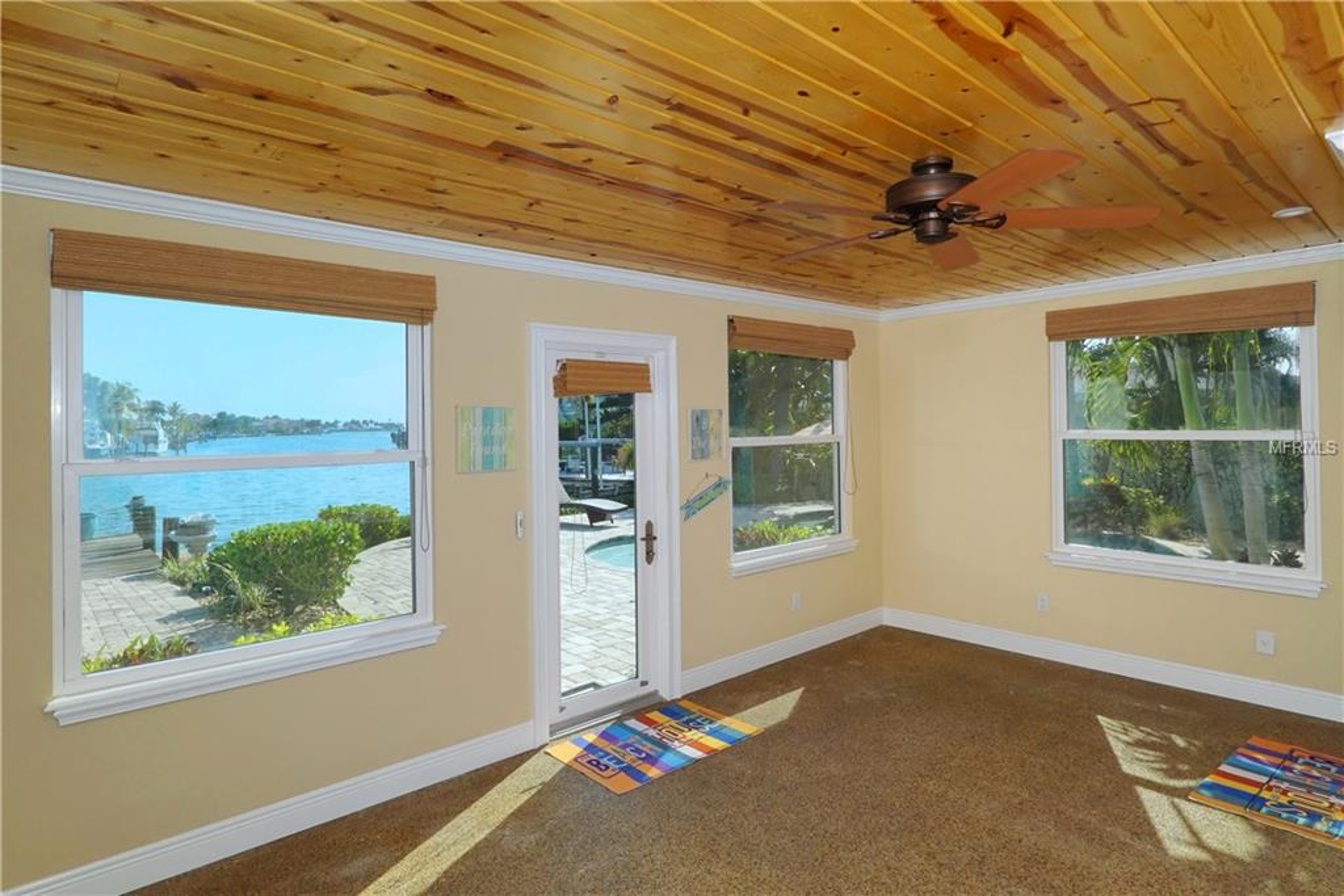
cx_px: 672
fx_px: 672
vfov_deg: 67.4
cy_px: 448
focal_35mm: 18
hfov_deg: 90.0
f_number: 22
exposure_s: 1/250
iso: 1250
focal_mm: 18
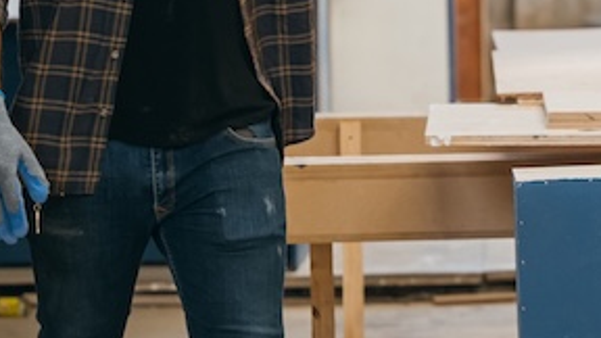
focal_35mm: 255
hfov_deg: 8.4
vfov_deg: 4.8
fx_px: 4064
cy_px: -20
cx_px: 720
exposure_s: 1/160
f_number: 3.2
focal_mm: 70
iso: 640
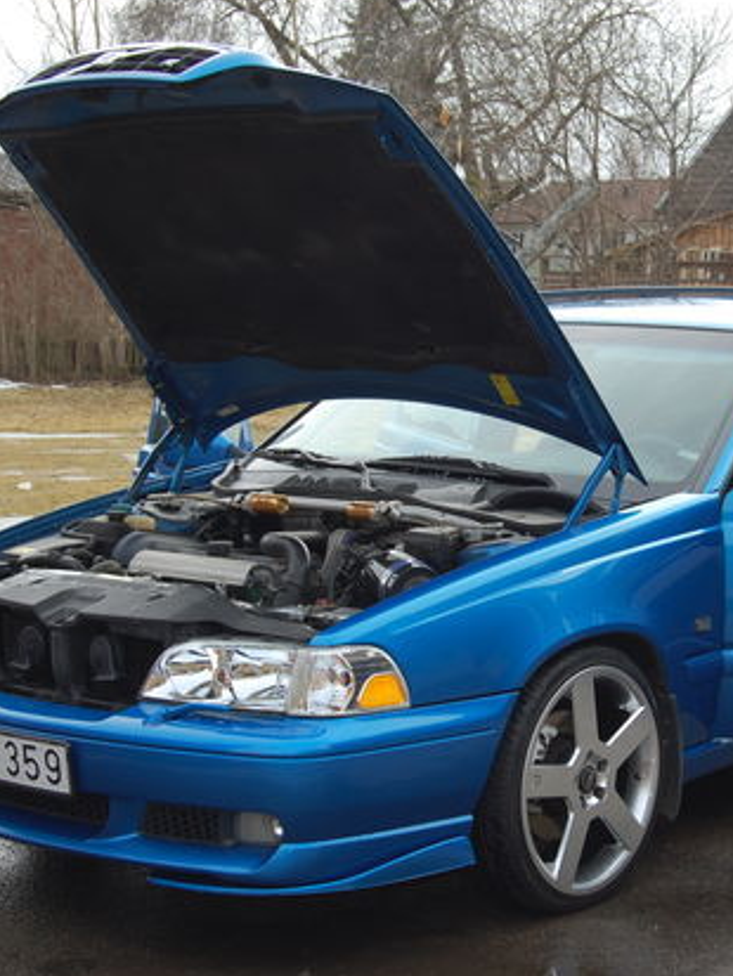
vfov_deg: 25.7
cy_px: 487
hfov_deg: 19.2
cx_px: 563
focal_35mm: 76
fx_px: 2145
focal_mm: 34
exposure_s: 1/160
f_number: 6.3
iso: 200
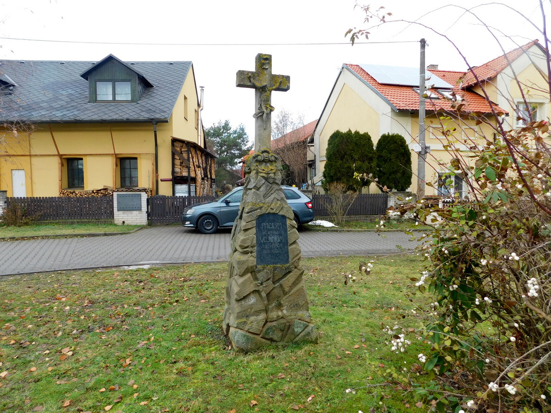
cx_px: 276
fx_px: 366
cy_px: 206
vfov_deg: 58.9
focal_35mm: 23
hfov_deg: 73.9
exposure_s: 1/125
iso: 125
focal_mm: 4
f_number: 3
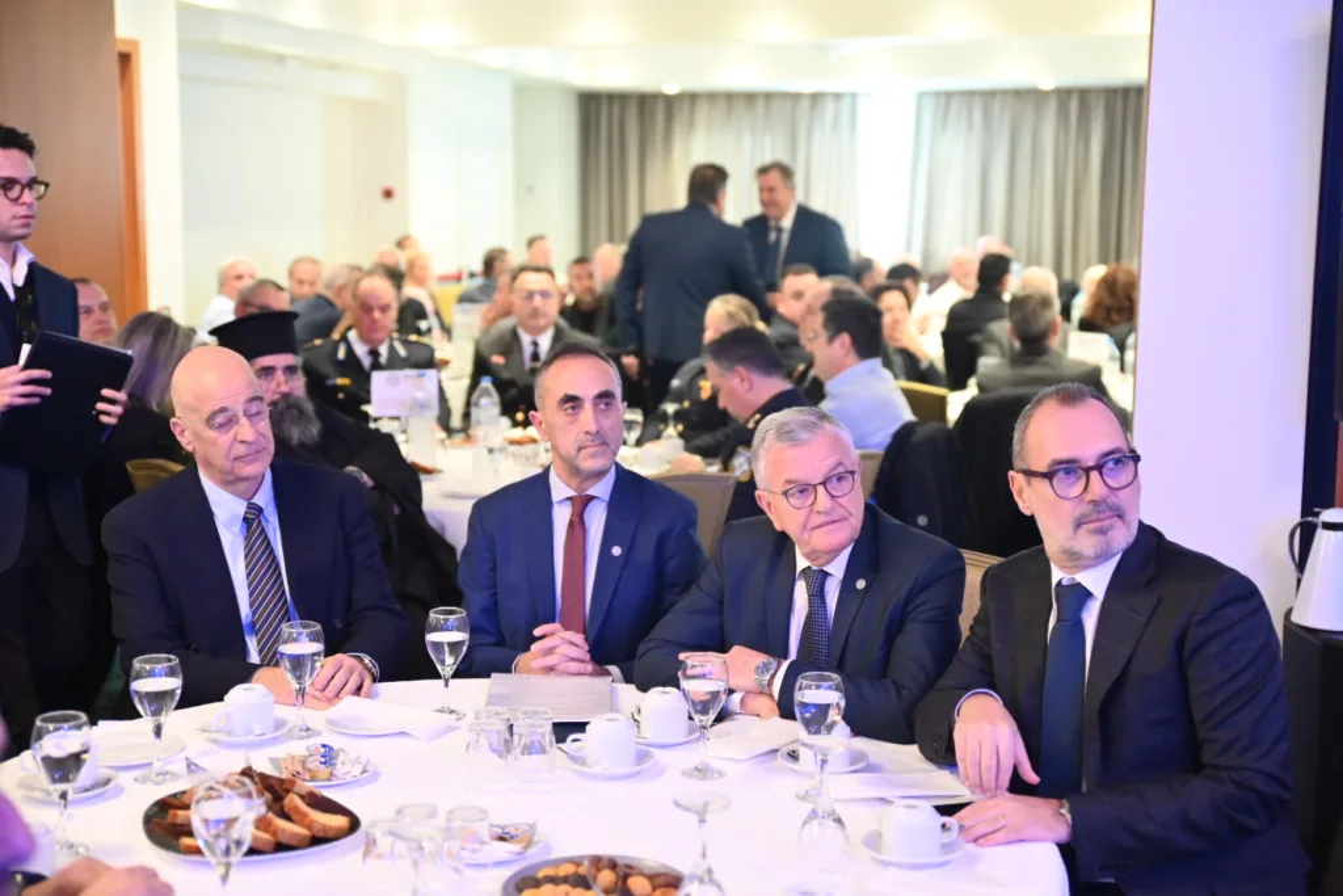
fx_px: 1865
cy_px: 448
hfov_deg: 39.6
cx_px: 672
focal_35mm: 50
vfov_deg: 27.0
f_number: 2.8
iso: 4000
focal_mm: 50
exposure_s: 1/160
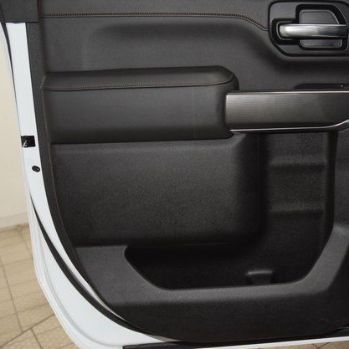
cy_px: 171
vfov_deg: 36.1
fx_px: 536
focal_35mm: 47
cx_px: 244
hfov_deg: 35.5
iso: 1600
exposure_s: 1/125
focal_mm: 24
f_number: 3.8
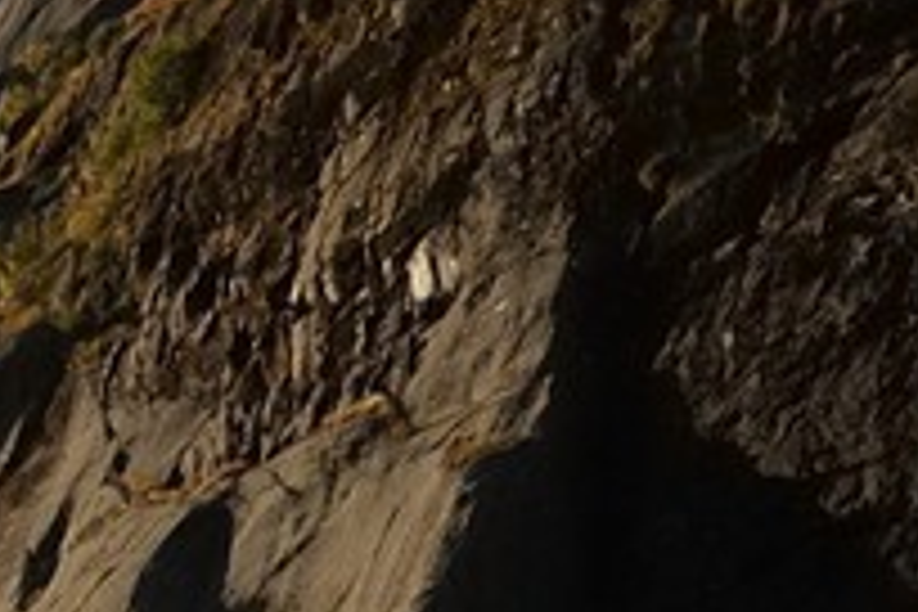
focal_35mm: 149
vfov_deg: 8.1
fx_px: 3799
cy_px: 1683
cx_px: -1683
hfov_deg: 10.5
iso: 200
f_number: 16
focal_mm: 19
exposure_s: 1/160
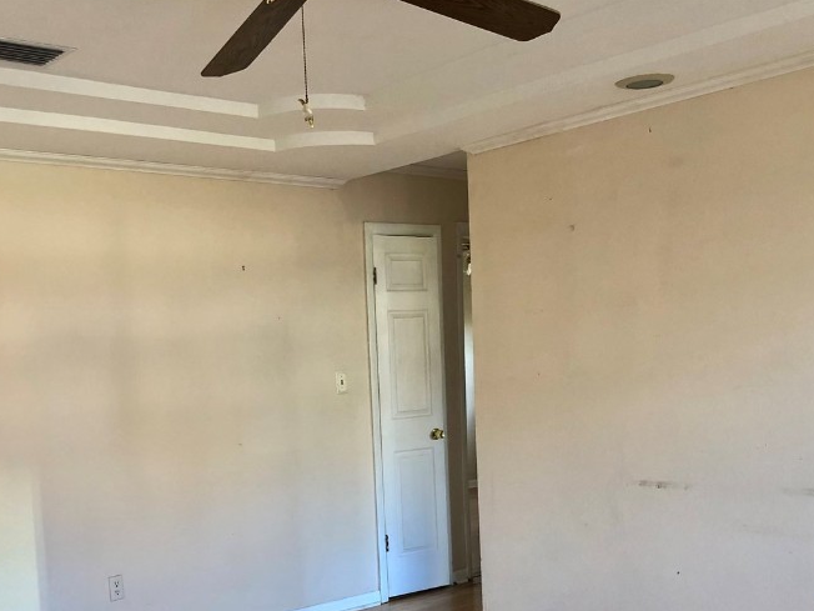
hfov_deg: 42.8
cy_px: 474
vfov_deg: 32.1
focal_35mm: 44
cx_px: 343
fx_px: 1035
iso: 32
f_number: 1.8
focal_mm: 3.99
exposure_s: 1/24
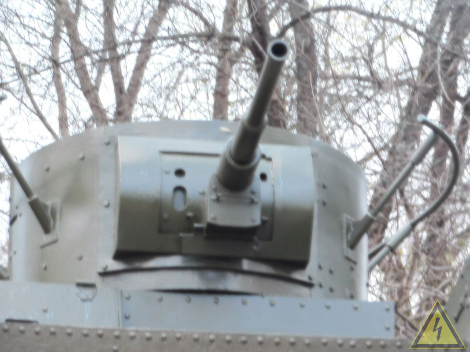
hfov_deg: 7.4
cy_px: 176
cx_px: 235
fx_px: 3611
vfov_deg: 5.6
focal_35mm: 266
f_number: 5.7
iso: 320
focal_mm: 47.2
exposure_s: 1/30
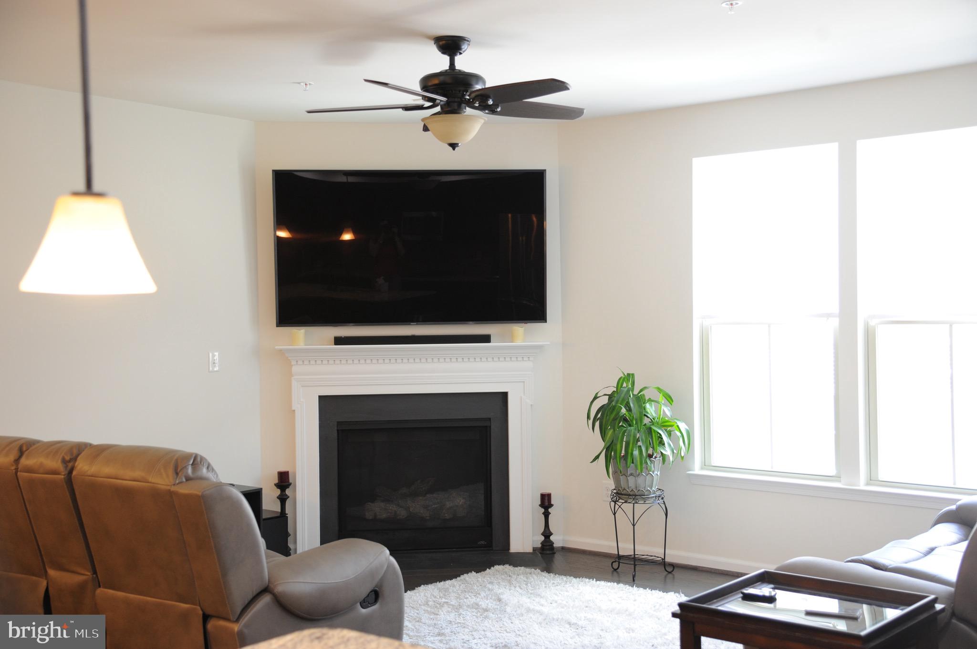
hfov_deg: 44.5
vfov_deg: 30.5
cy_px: 324
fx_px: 1193
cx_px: 488
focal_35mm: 44
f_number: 4
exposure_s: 1/50
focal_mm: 44
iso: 1250
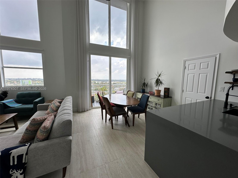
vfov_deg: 85.7
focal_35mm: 14
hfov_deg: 102.1
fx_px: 96
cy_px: 89
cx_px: 119
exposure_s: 1/133
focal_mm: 2.22
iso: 40
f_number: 2.2
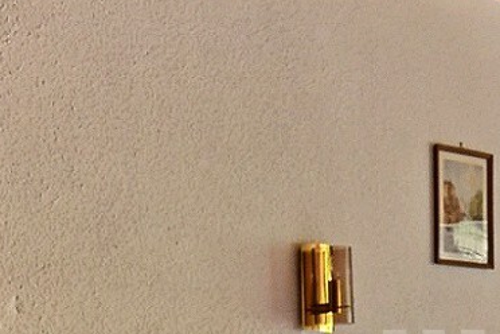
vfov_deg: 14.6
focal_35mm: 91
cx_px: 468
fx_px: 1260
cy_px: 399
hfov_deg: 21.8
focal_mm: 11
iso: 400
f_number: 9
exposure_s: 1/2
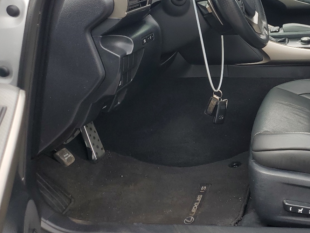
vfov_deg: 30.6
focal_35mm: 47
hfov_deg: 38.0
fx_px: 421
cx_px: 272
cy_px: 72
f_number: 1.5
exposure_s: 1/417
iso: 50
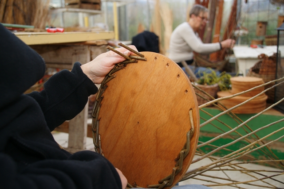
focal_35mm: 42
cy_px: 94
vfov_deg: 31.9
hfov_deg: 46.4
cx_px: 142
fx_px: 331
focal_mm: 28
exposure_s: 1/200
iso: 200
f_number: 4
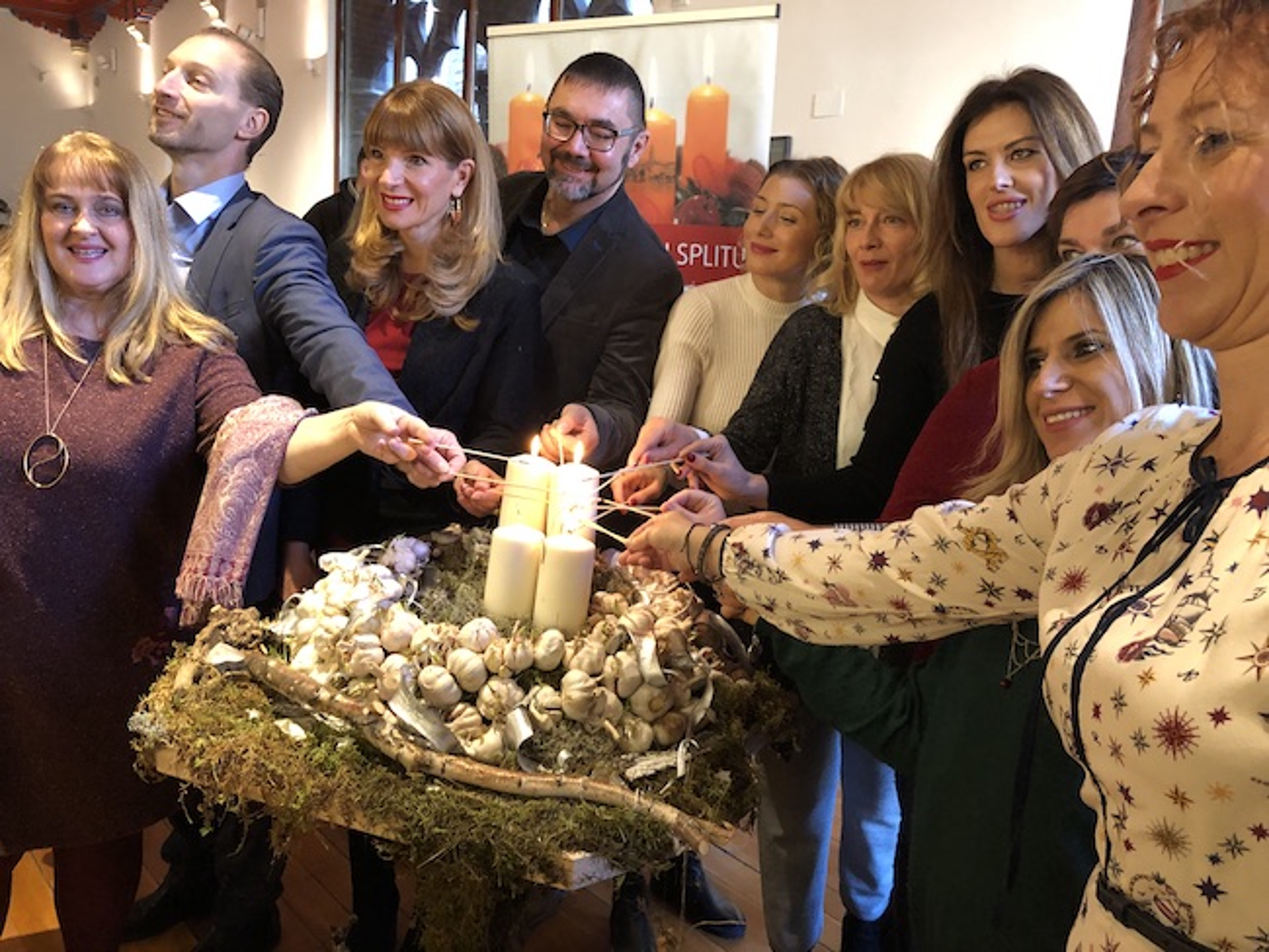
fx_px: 1027
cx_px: 634
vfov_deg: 49.8
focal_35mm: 28
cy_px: 476
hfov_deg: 63.4
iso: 100
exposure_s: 1/13
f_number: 1.8
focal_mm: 3.99
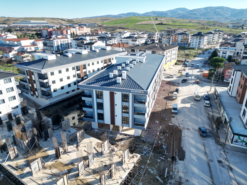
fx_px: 171
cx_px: 124
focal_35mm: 24
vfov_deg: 56.8
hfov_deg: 71.6
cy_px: 92
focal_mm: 6.72
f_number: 1.7
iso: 150
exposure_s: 1/1600
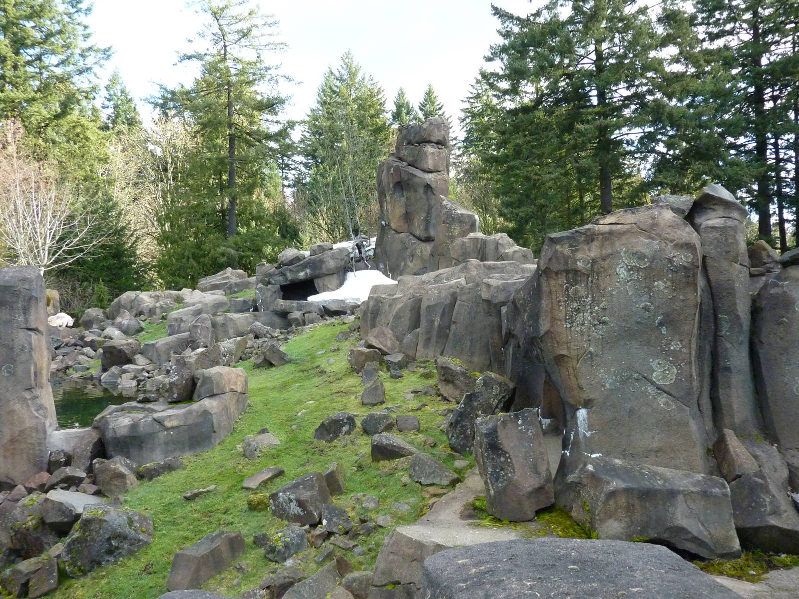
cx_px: 400
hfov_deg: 69.4
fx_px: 577
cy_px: 300
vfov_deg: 54.9
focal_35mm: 25
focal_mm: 4.1
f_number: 3.3
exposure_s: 1/500
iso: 400
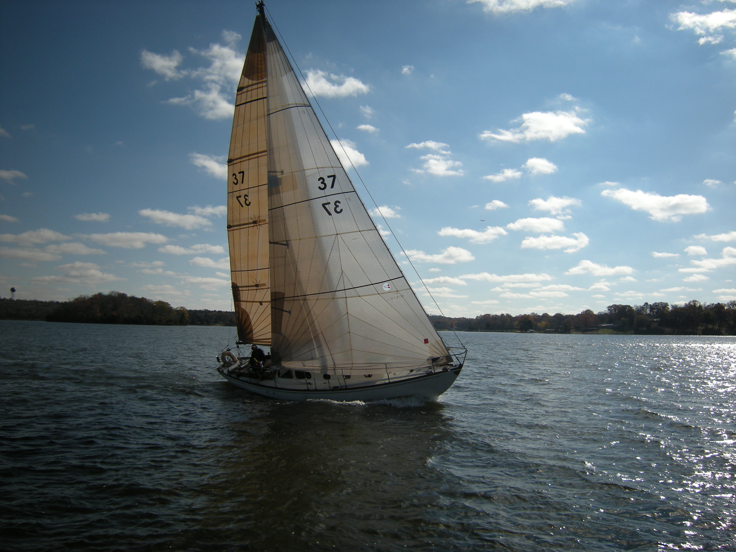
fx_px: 595
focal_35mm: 28
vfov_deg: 49.7
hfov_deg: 63.4
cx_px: 368
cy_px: 276
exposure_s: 1/754
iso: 64
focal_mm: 4.7
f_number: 5.6
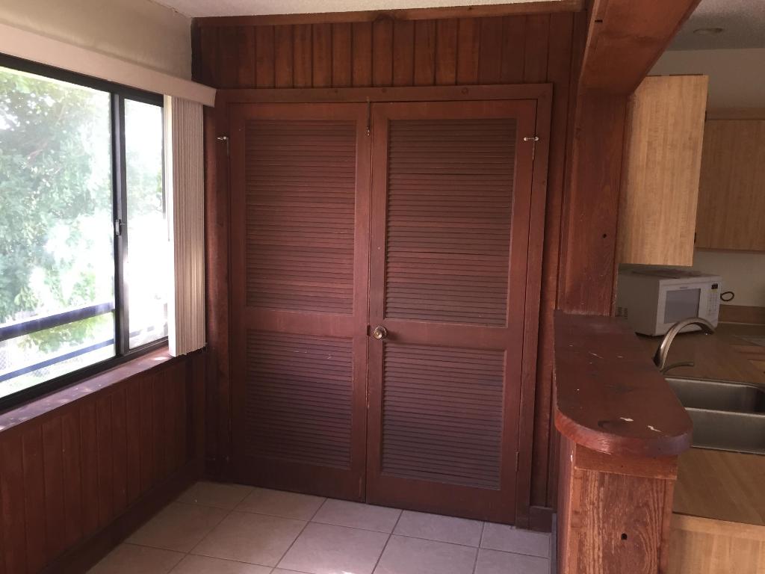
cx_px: 382
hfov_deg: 61.7
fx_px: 641
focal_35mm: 29
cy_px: 287
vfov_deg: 48.2
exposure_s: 1/30
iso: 100
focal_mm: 4.15
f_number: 2.2
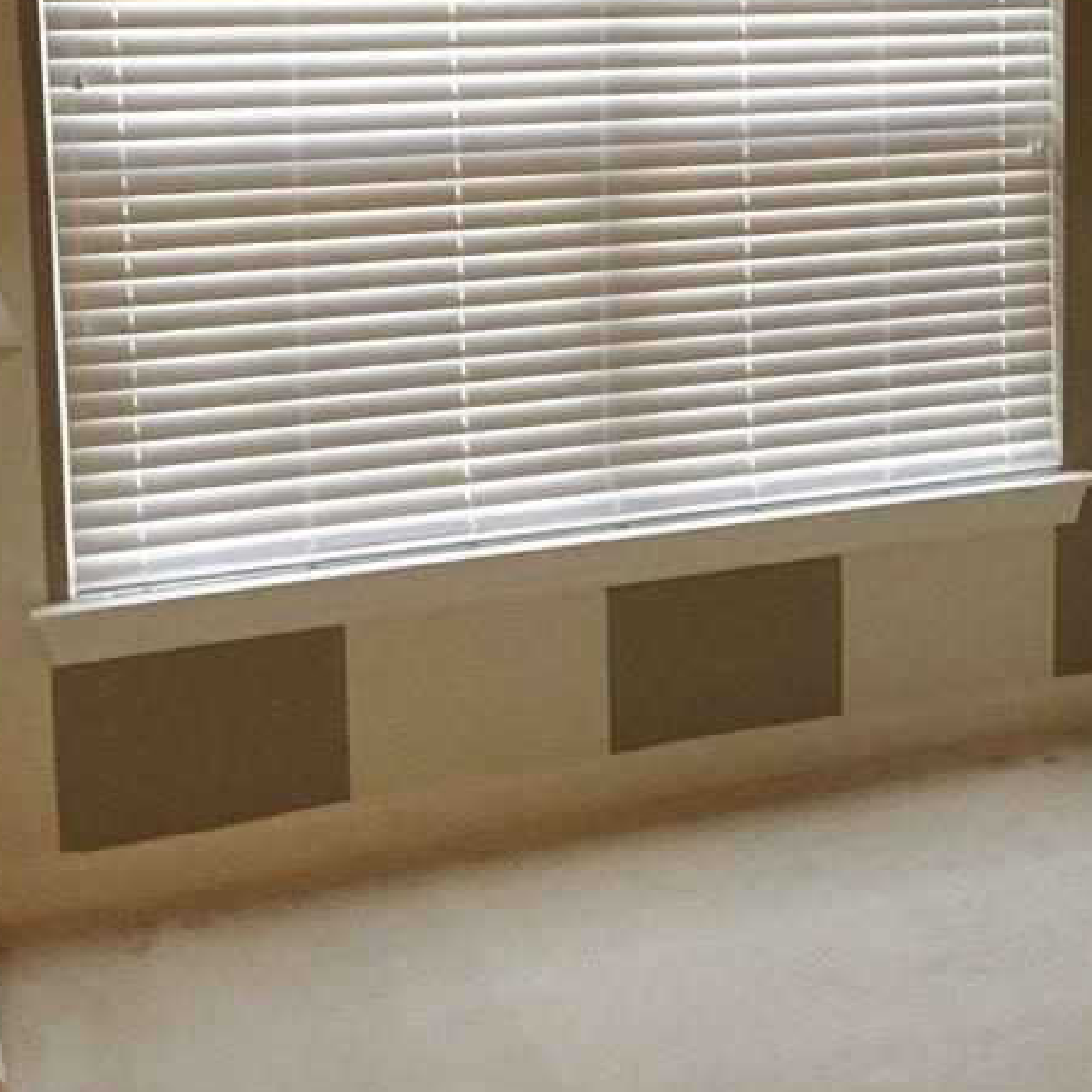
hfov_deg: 29.1
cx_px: 812
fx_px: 2070
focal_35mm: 58
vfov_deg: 28.8
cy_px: 195
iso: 160
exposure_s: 1/30
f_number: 2.2
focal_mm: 4.15
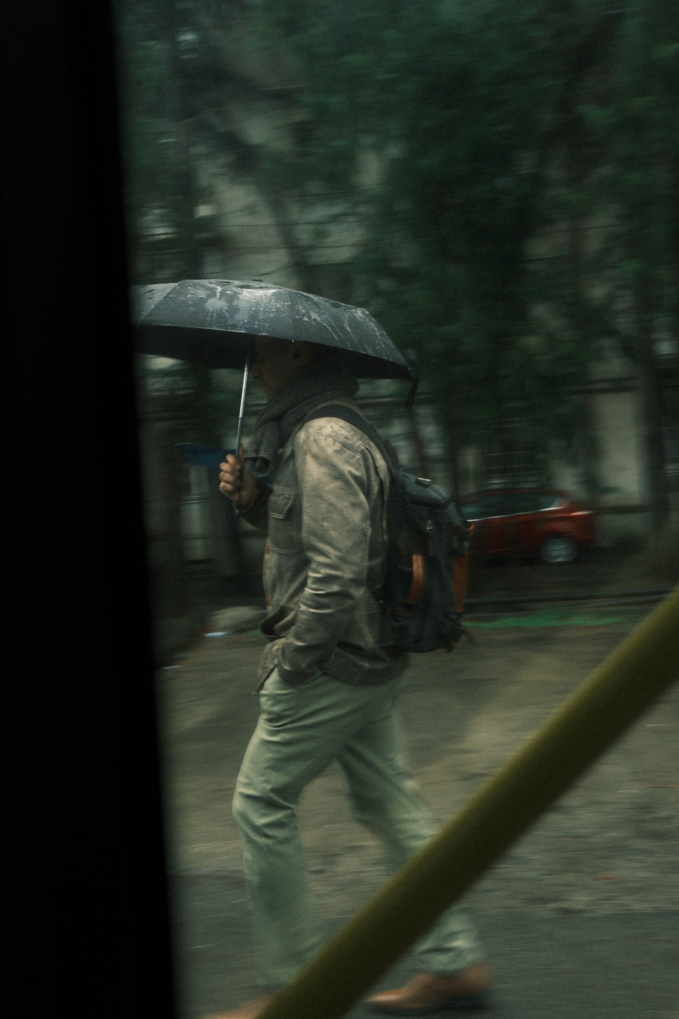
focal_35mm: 43
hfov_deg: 31.2
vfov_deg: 45.4
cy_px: 452
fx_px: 1216
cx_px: 297
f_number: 5.6
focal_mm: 23
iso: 250
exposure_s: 1/34
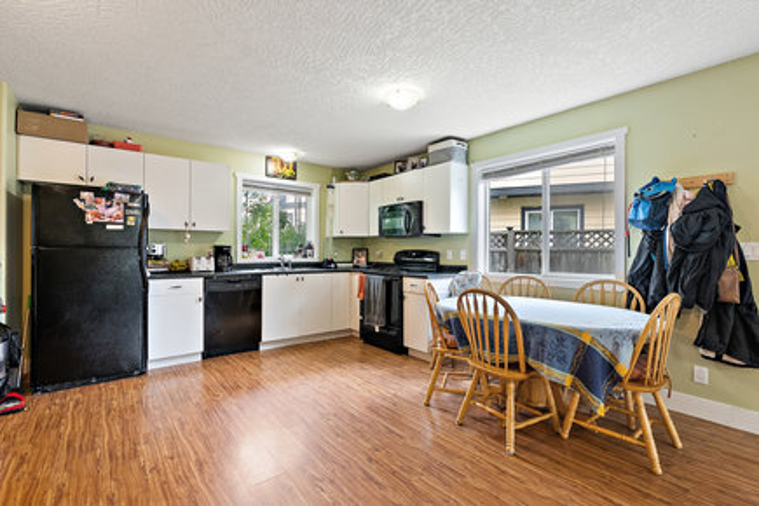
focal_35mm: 16
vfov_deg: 73.7
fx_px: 337
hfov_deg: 96.7
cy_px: 253
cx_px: 380
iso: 320
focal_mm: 16
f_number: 6.3
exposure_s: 1/1.67
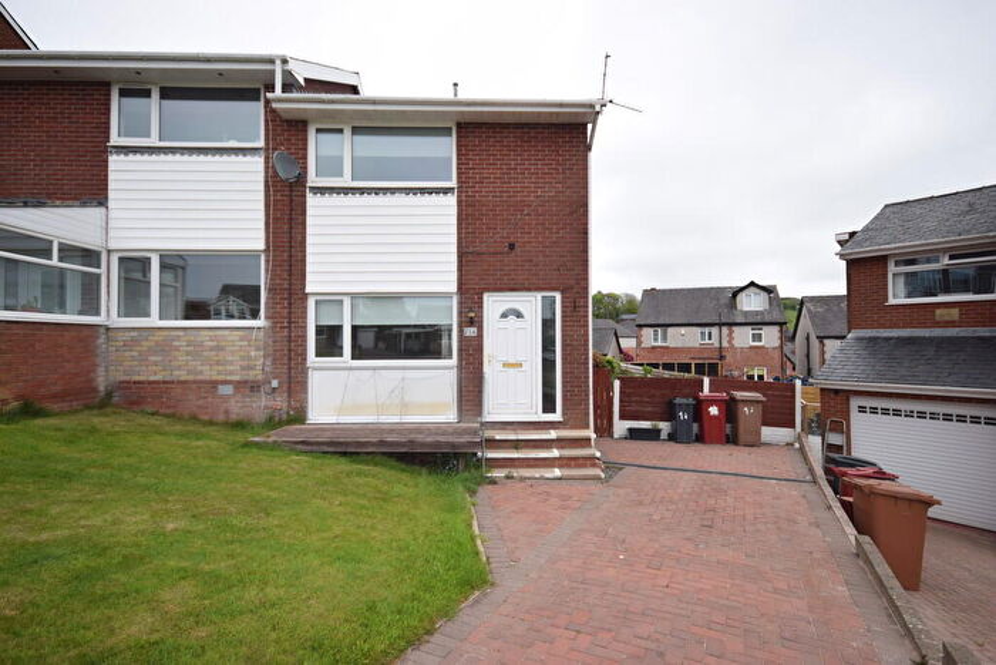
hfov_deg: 90.0
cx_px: 498
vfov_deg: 67.4
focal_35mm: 18
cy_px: 332
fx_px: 498
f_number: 7.1
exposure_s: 1/200
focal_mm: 12
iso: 100
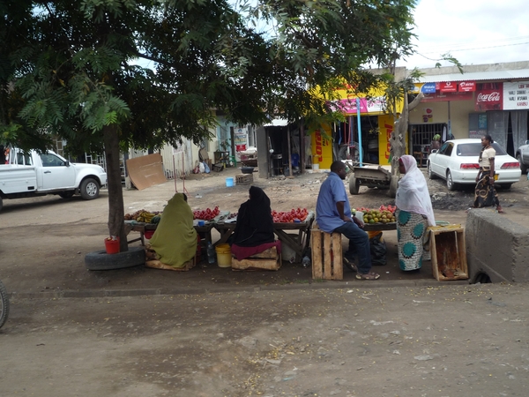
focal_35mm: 36
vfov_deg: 39.7
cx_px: 264
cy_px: 198
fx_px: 550
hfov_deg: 51.4
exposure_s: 1/400
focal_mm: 6.3
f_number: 3.8
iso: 100
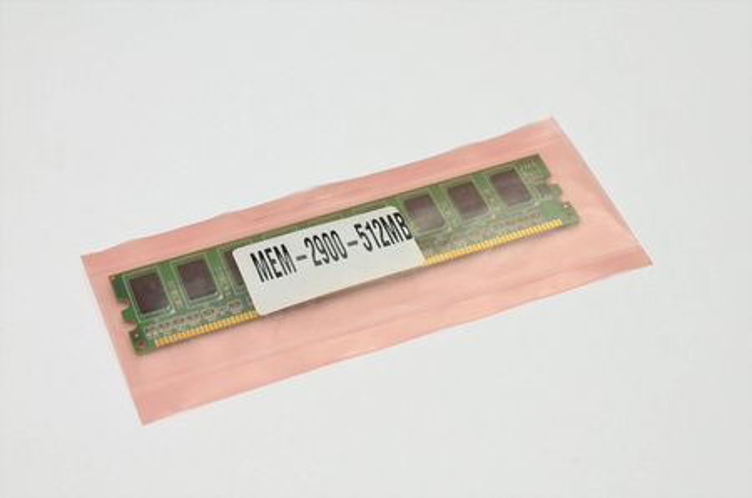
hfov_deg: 26.0
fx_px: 1626
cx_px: 376
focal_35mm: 78
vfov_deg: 17.4
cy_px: 249
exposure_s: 1/6
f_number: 10
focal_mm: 52
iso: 100
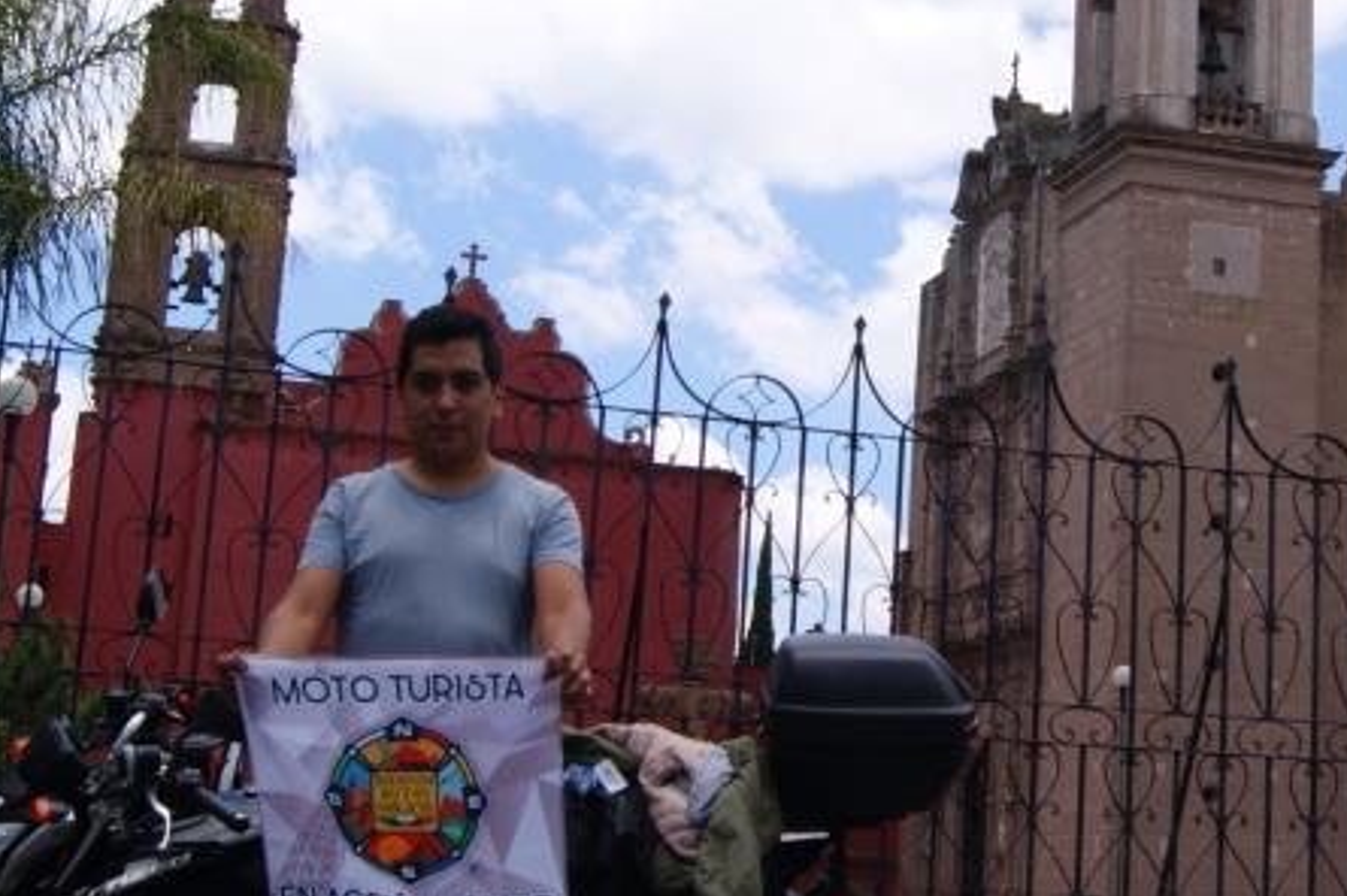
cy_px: 244
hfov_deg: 29.0
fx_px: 2580
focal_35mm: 69
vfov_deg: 19.6
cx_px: 950
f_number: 10
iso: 100
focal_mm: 20
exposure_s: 1/125
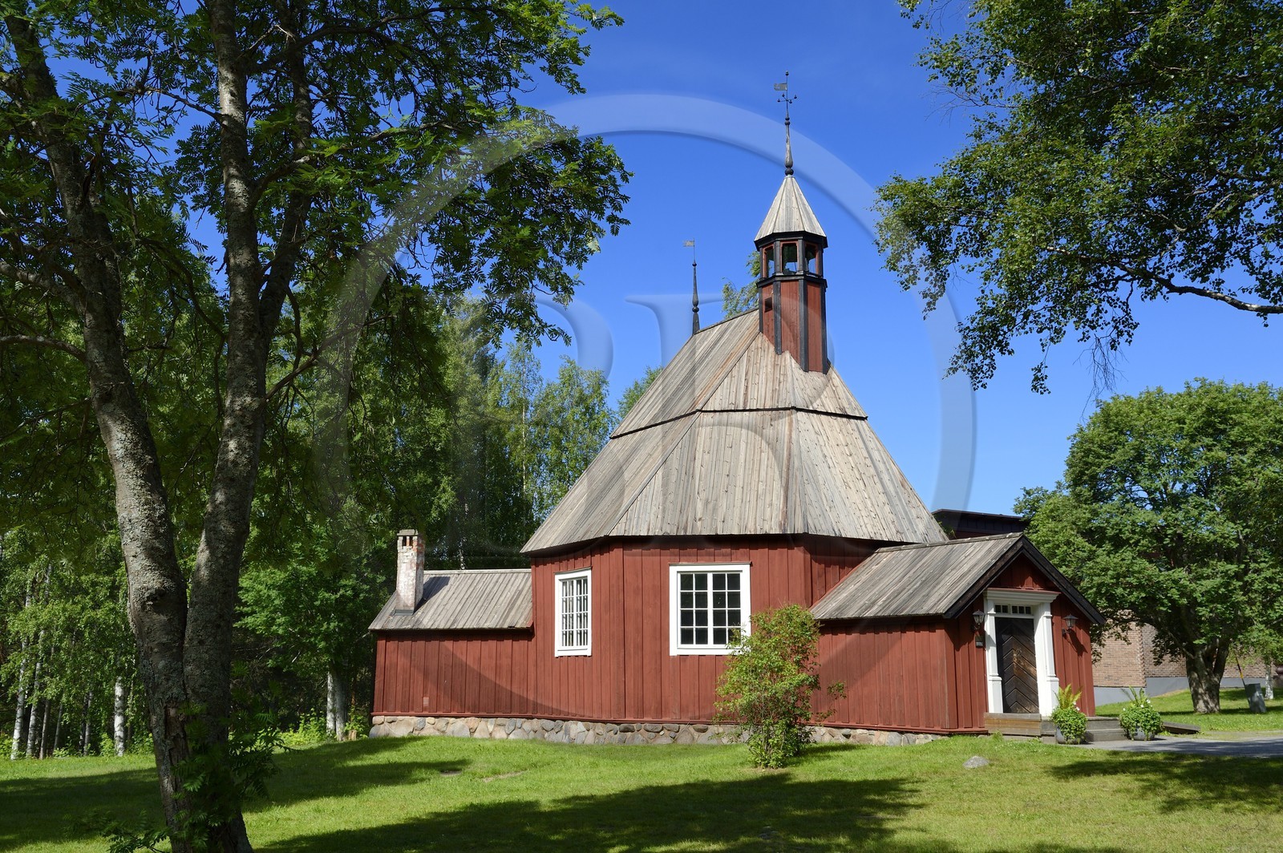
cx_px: 642
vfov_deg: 37.8
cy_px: 426
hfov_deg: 54.5
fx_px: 1246
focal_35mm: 35
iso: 200
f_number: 11
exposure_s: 1/250
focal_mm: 35
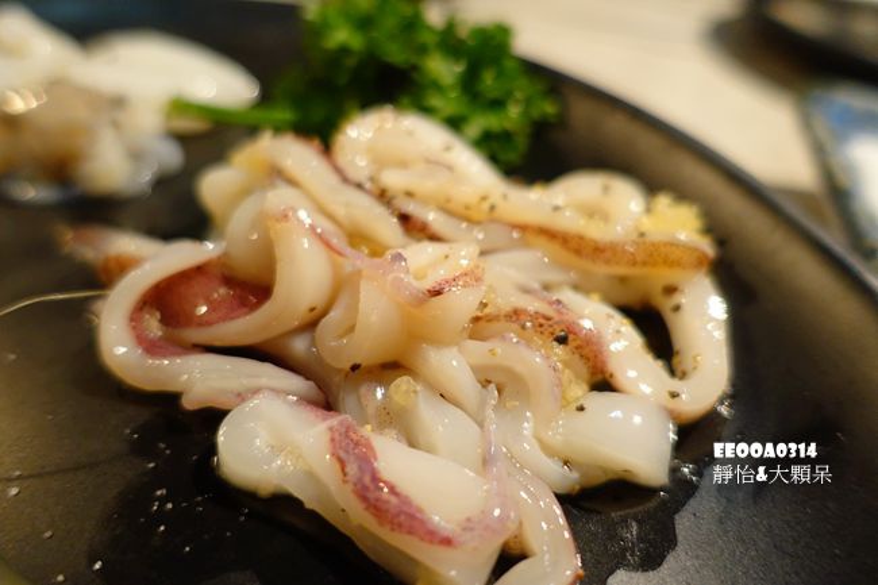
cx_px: 439
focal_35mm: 24
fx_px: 585
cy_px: 292
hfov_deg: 73.8
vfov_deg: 53.1
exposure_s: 1/25
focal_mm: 8.8
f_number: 1.8
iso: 800
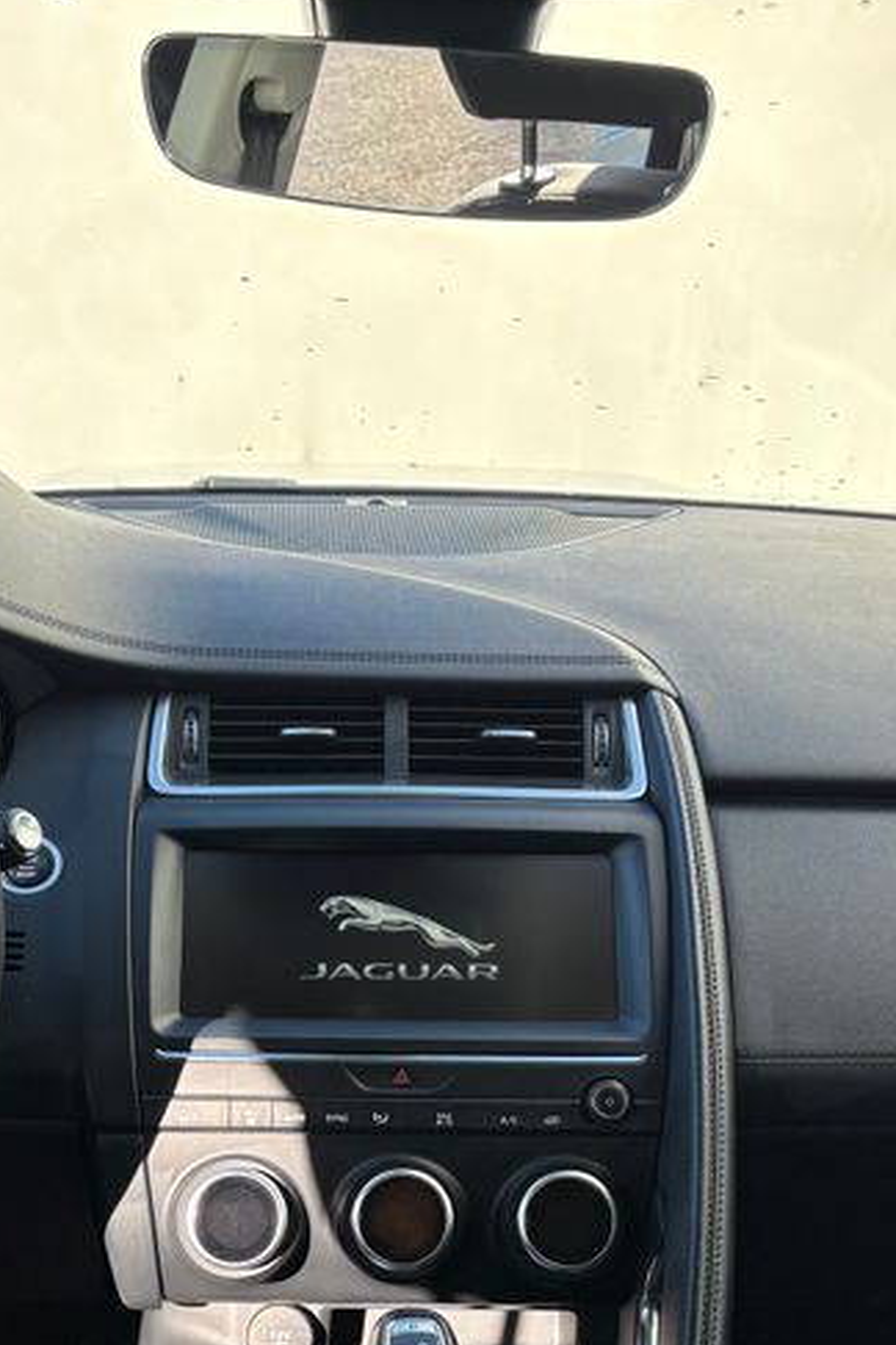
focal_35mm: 57
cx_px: 326
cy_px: 1046
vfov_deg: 34.2
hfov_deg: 23.7
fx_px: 2128
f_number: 1.6
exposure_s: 1/566
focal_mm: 5.96
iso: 50
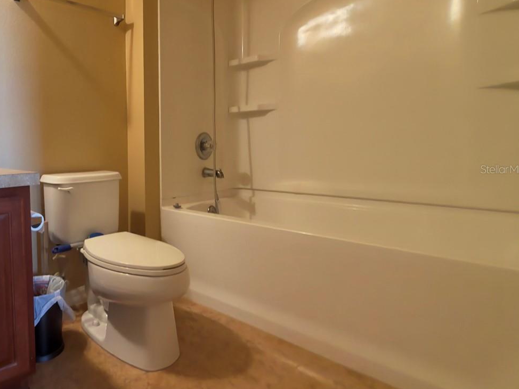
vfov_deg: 58.7
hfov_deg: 67.1
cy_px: 169
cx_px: 104
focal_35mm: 23
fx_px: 345
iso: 400
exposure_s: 1/40
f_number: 2.2
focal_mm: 2.22
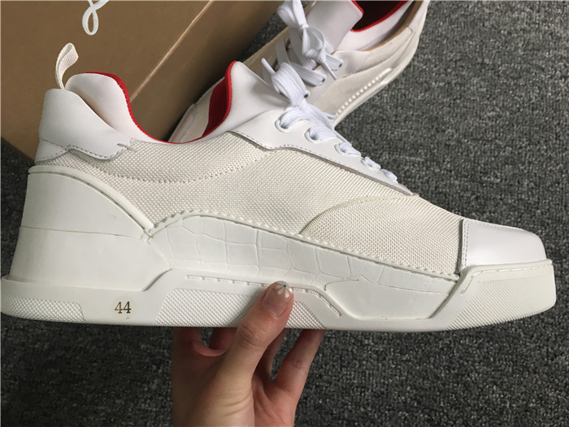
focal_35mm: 29
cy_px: 214
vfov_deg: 48.2
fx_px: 477
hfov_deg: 61.7
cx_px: 284
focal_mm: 4.15
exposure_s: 1/33
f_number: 2.2
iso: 64
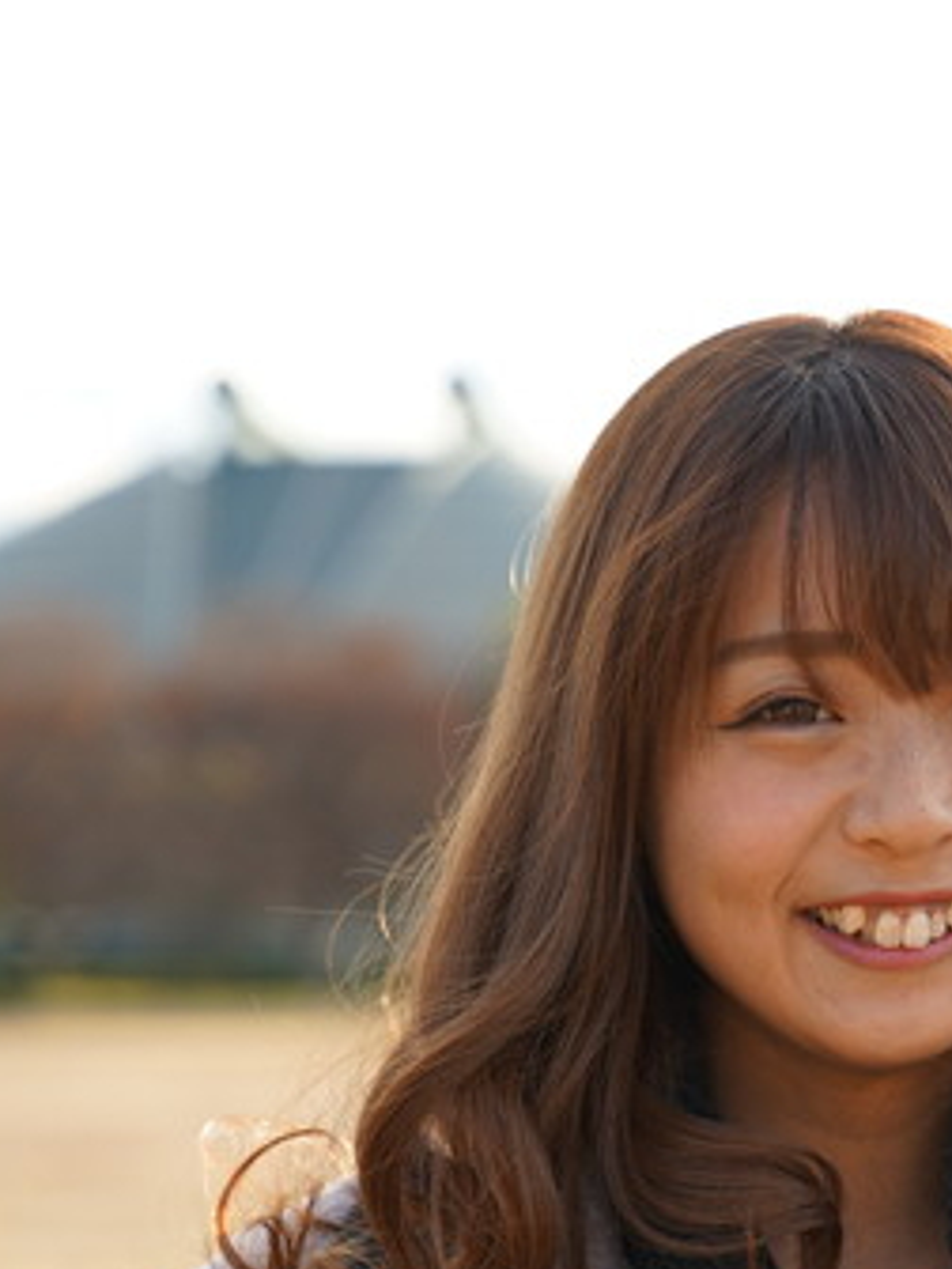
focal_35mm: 108
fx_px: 3960
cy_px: 1175
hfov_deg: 13.6
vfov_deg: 17.9
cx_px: 769
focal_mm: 59
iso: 100
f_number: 3.2
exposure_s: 1/250
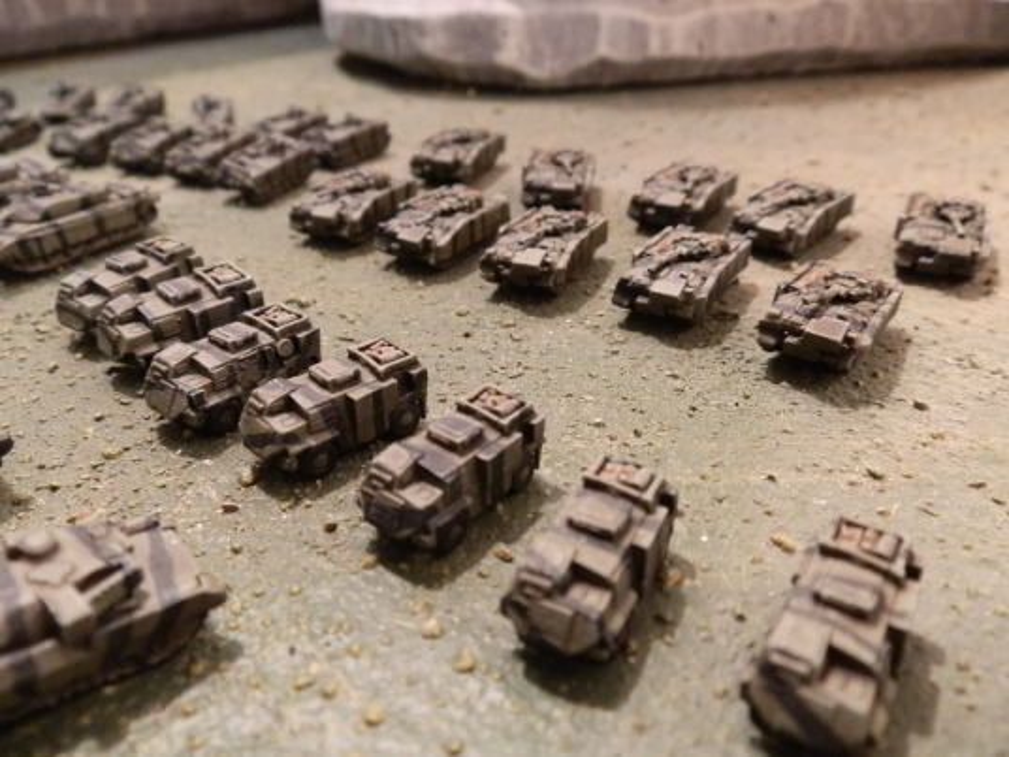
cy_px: 378
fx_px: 816
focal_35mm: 28
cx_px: 504
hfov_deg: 63.4
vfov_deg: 49.7
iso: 400
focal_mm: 5
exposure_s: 1/60
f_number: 3.1
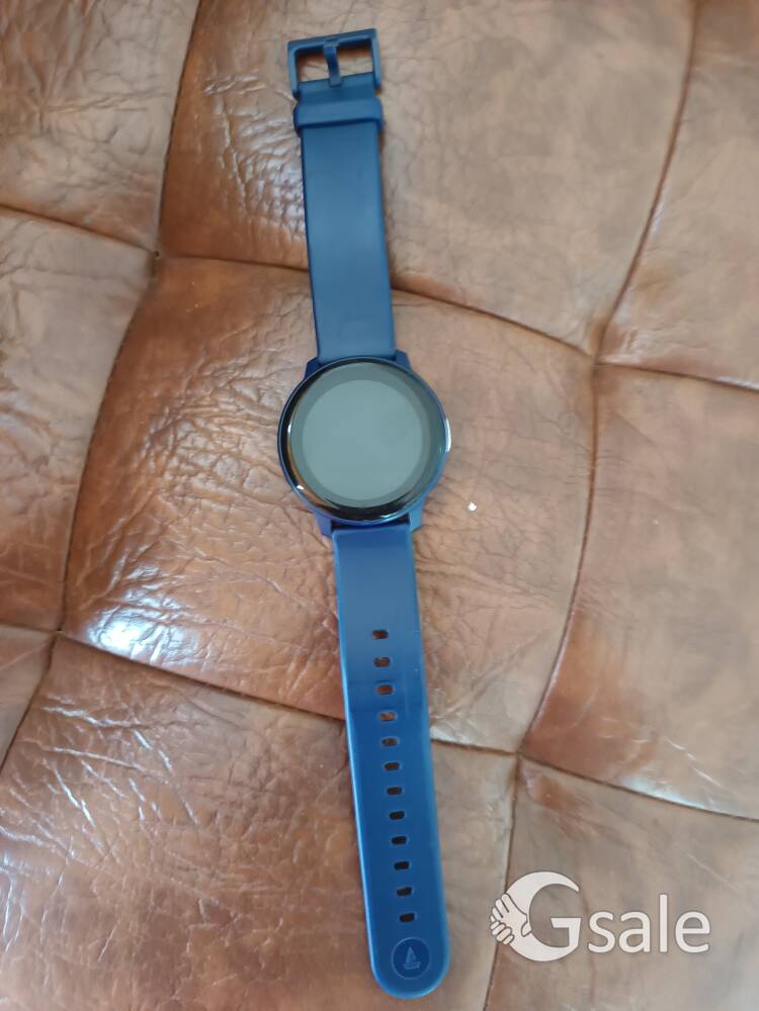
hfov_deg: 56.8
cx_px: 380
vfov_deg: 71.6
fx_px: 702
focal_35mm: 24
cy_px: 506
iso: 1712
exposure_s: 1/20
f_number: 1.7
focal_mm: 5.31
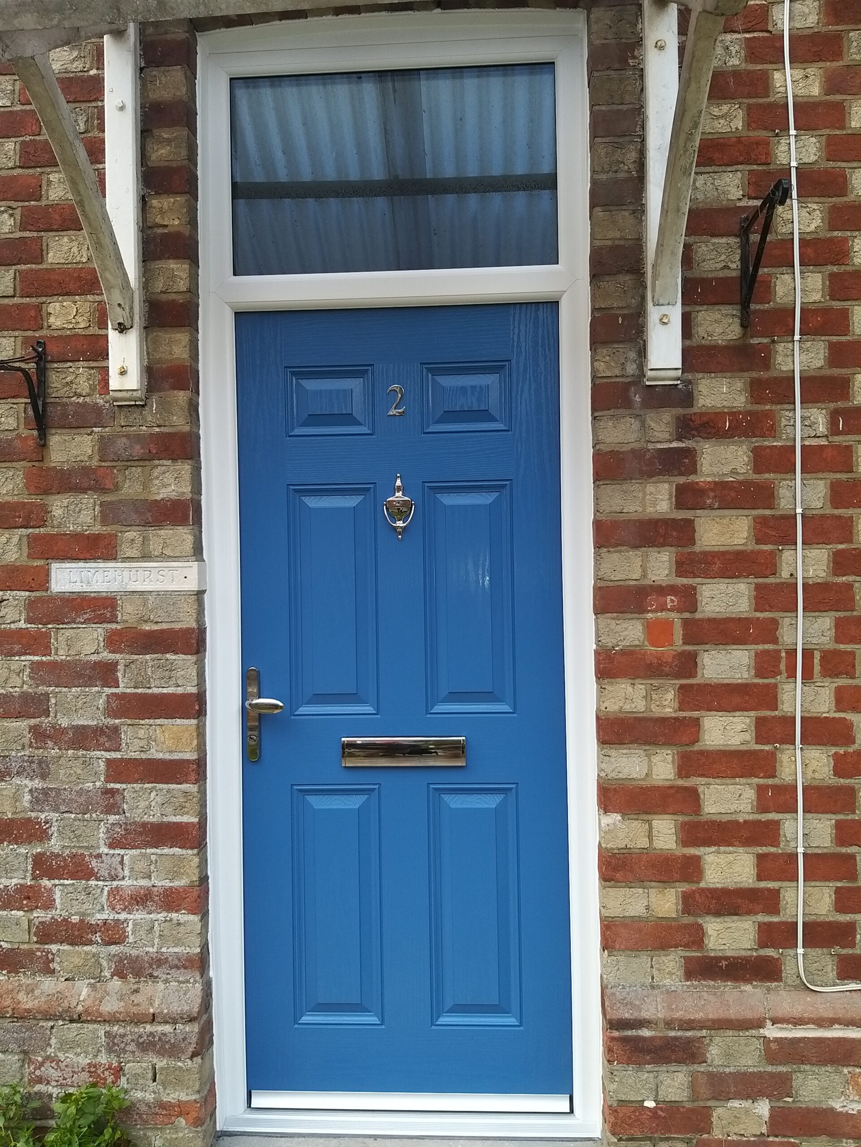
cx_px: 430
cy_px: 574
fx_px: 895
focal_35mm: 27
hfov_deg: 51.4
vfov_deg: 65.3
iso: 50
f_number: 1.7
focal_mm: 3.93
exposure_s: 1/225
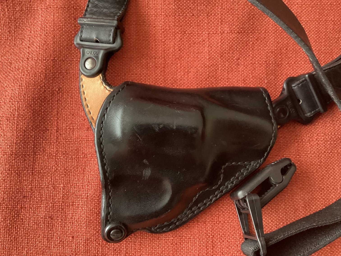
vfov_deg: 45.4
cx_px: 170
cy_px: 128
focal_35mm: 31
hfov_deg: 58.3
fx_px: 305
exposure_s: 1/30
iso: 640
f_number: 2.4
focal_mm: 3.3
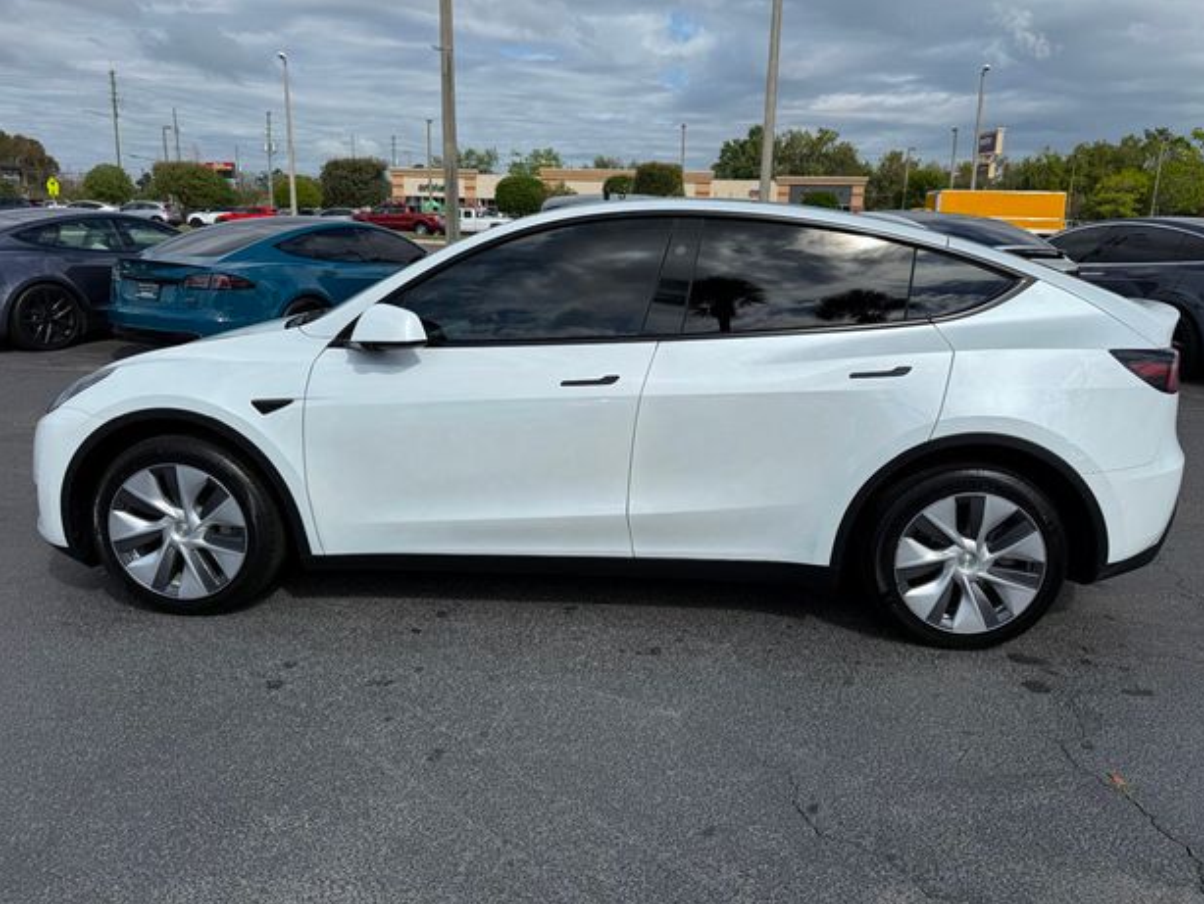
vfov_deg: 54.9
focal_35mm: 25
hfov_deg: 69.3
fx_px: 870
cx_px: 626
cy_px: 437
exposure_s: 1/9091
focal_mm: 6.76
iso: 80
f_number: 1.78
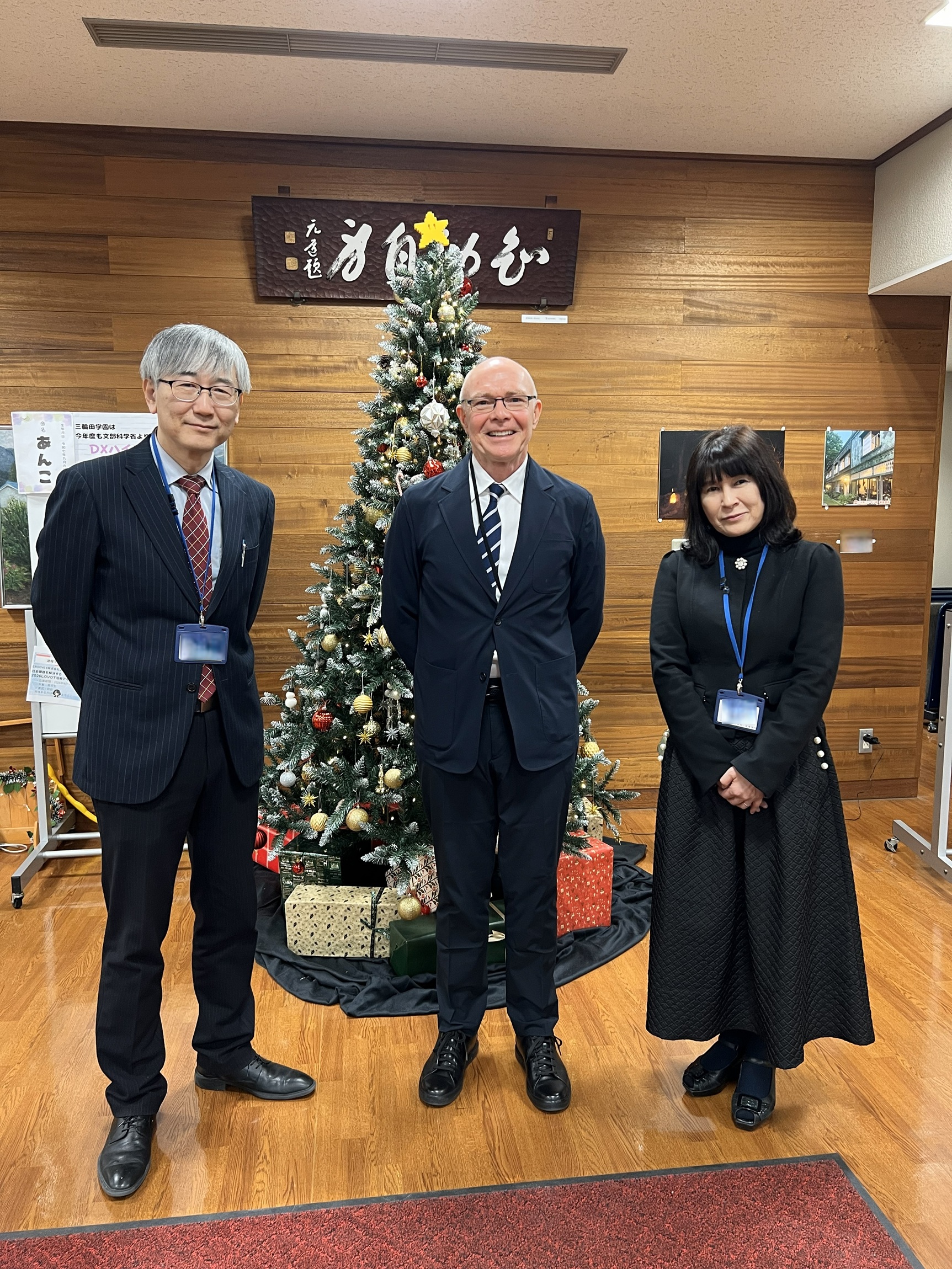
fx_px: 953
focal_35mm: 26
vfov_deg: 67.3
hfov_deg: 53.1
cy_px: 634
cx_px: 476
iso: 125
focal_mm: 5.7
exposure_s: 1/50
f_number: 1.5
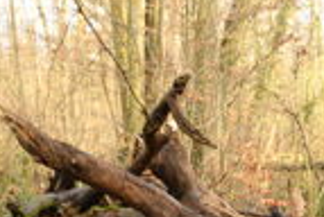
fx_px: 830
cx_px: 290
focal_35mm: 92
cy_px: 218
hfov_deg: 21.6
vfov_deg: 14.7
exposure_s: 1/50
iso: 100
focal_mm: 22
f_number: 3.5
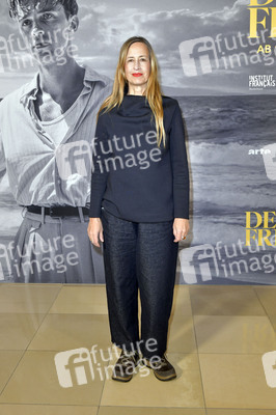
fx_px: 415
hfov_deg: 36.8
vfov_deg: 53.2
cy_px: 208
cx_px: 138
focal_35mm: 36
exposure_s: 1/125
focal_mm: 36
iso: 1600
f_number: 5.6
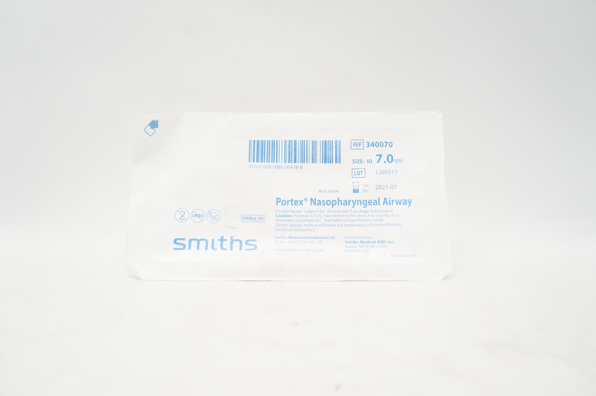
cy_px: 198
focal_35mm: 27
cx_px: 298
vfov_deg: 47.8
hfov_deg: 67.4
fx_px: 447
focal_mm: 18
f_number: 5.6
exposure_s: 1/80
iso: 800
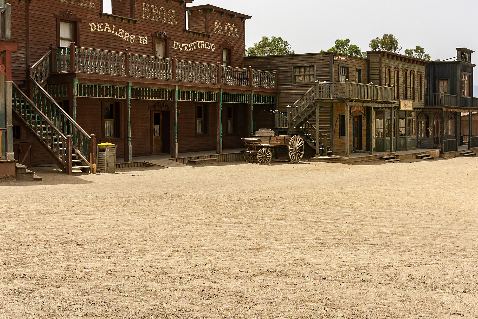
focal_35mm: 47
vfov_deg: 28.6
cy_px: 122
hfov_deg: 41.9
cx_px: 233
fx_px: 624
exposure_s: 1/320
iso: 100
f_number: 9
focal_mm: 24
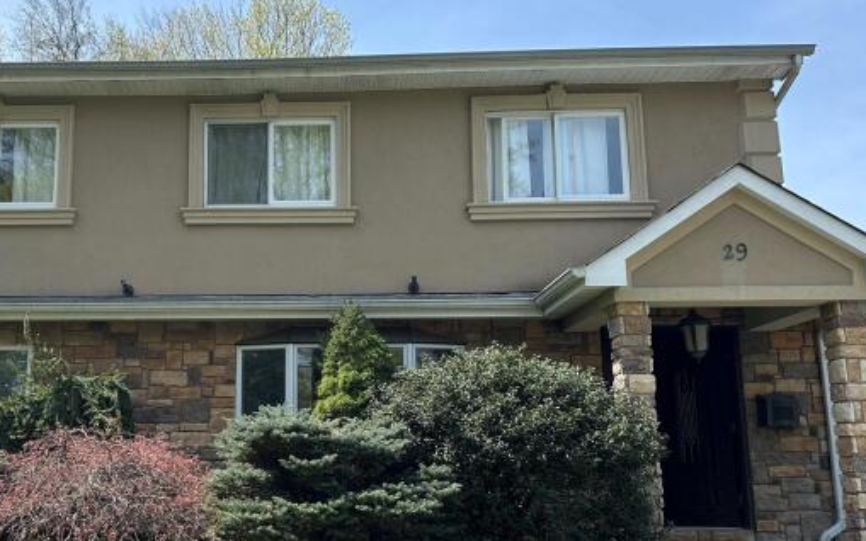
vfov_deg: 35.3
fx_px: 850
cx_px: 271
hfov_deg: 52.7
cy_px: 310
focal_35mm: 36
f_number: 1.78
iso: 80
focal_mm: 6.86
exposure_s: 1/2070
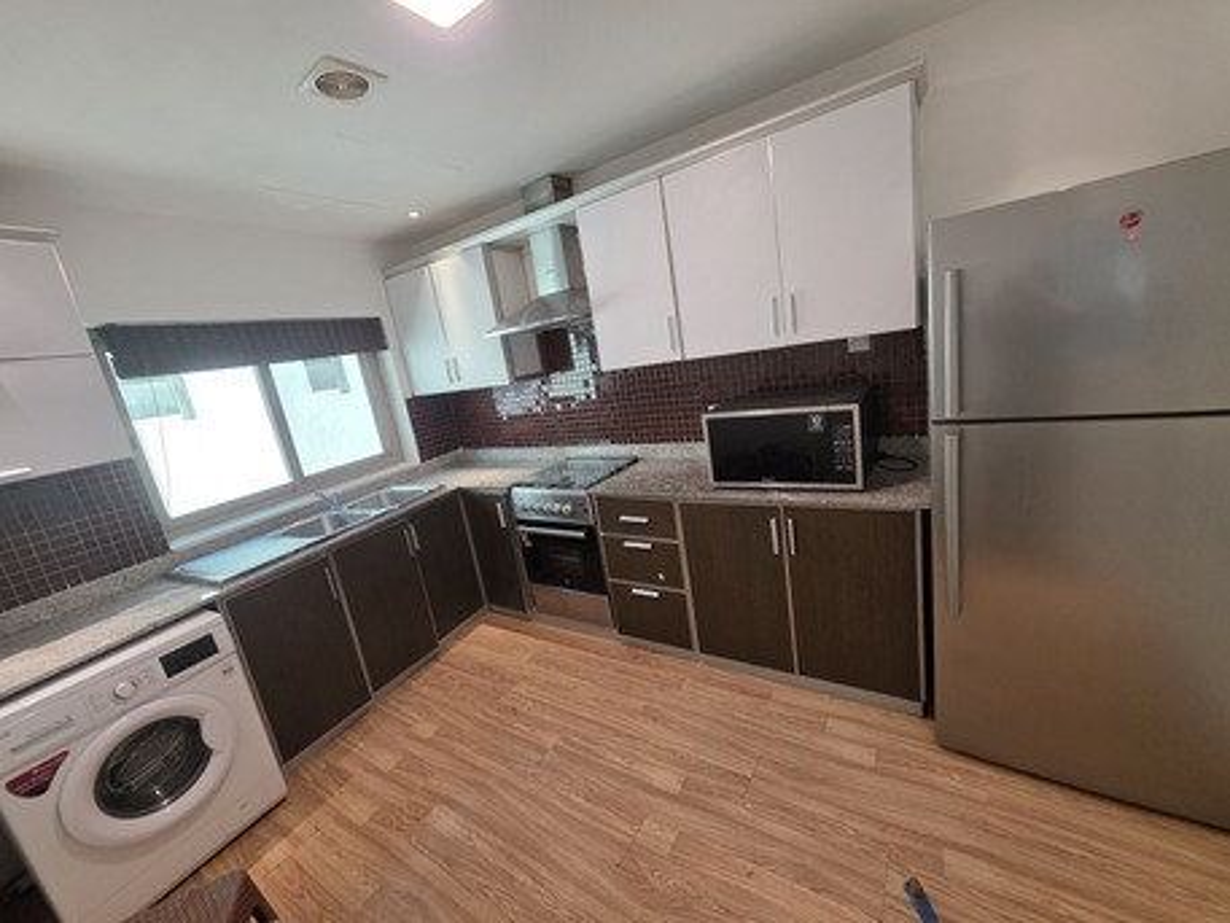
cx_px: 615
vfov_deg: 89.9
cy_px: 462
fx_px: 462
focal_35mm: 13
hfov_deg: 106.2
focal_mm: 2.2
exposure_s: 1/100
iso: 100
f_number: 1.9
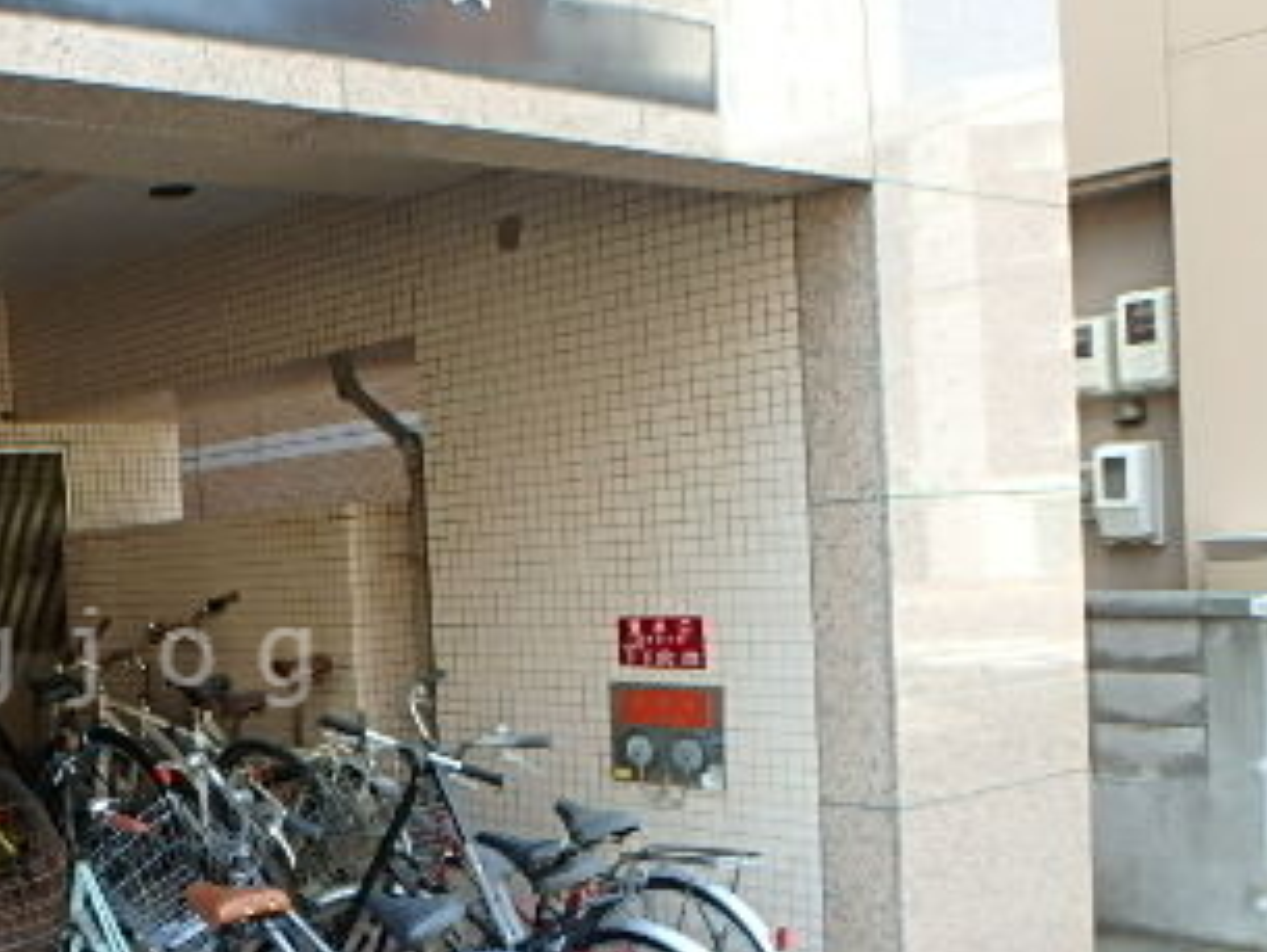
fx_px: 1611
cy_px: 657
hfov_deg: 38.8
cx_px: 50
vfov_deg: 32.5
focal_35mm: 44
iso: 125
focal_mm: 3.7
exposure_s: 1/80
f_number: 3.5
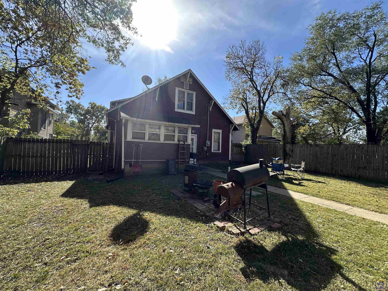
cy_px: 146
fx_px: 157
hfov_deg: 102.1
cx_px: 194
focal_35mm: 14
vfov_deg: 85.7
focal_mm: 2.22
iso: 40
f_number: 2.2
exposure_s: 1/575
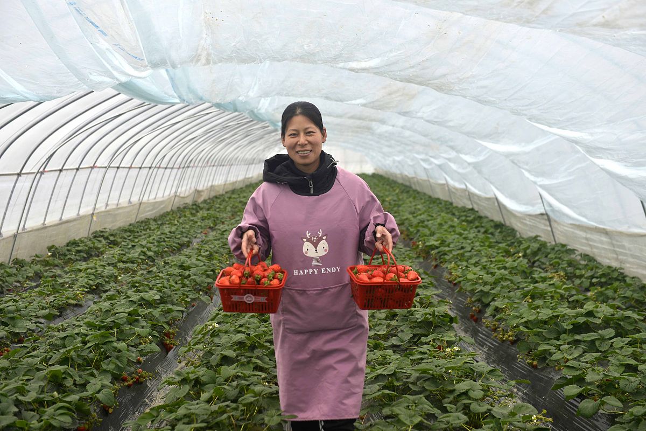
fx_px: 1005
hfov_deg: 35.6
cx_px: 323
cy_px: 216
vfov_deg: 24.2
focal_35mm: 56
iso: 200
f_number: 4.5
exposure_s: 1/640
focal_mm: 56
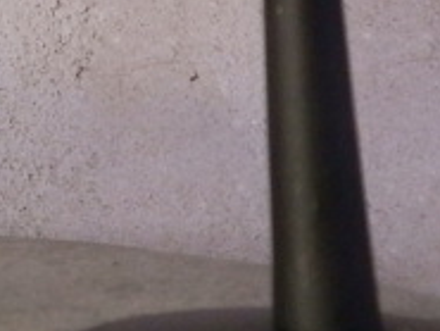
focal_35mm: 81
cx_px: -88
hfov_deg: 22.3
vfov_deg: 16.9
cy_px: -133
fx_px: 1030
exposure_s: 1/160
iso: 400
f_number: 3.1
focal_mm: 5
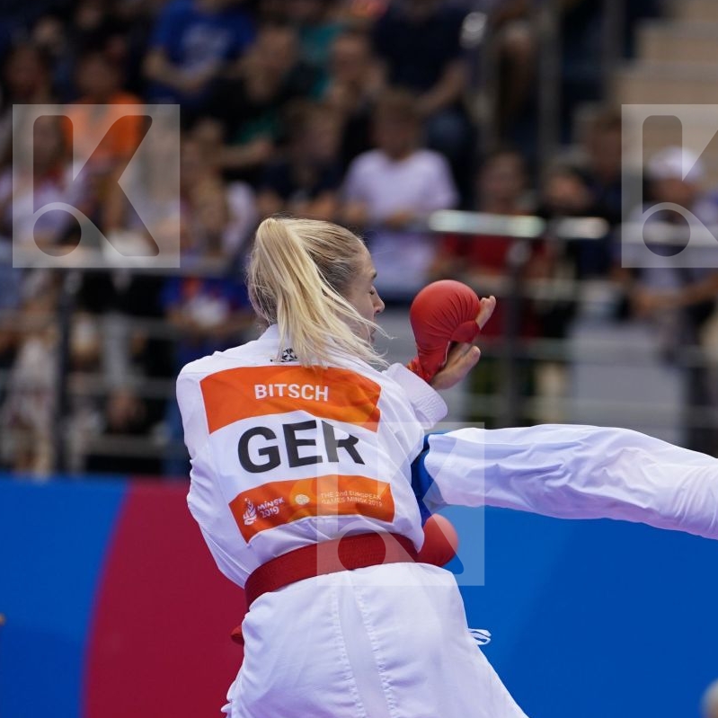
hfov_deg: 4.6
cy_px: 504
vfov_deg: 4.6
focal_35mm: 383
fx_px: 8988
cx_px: 705
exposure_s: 1/1000
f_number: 2.8
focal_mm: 200
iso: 1000
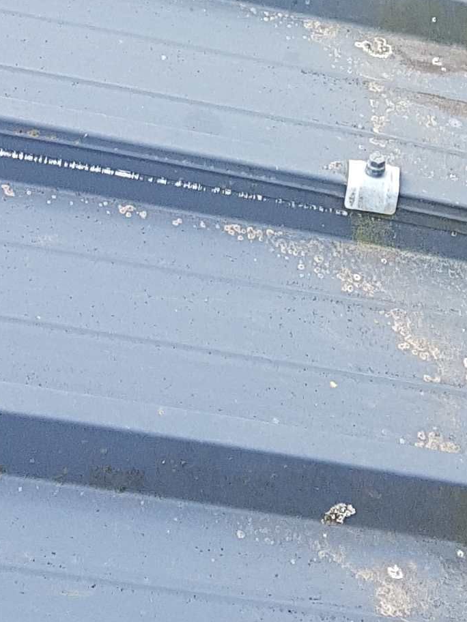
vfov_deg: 15.9
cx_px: 510
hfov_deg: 12.7
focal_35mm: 115
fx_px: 2069
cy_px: -267
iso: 40
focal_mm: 4.2
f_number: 1.7
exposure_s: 1/407
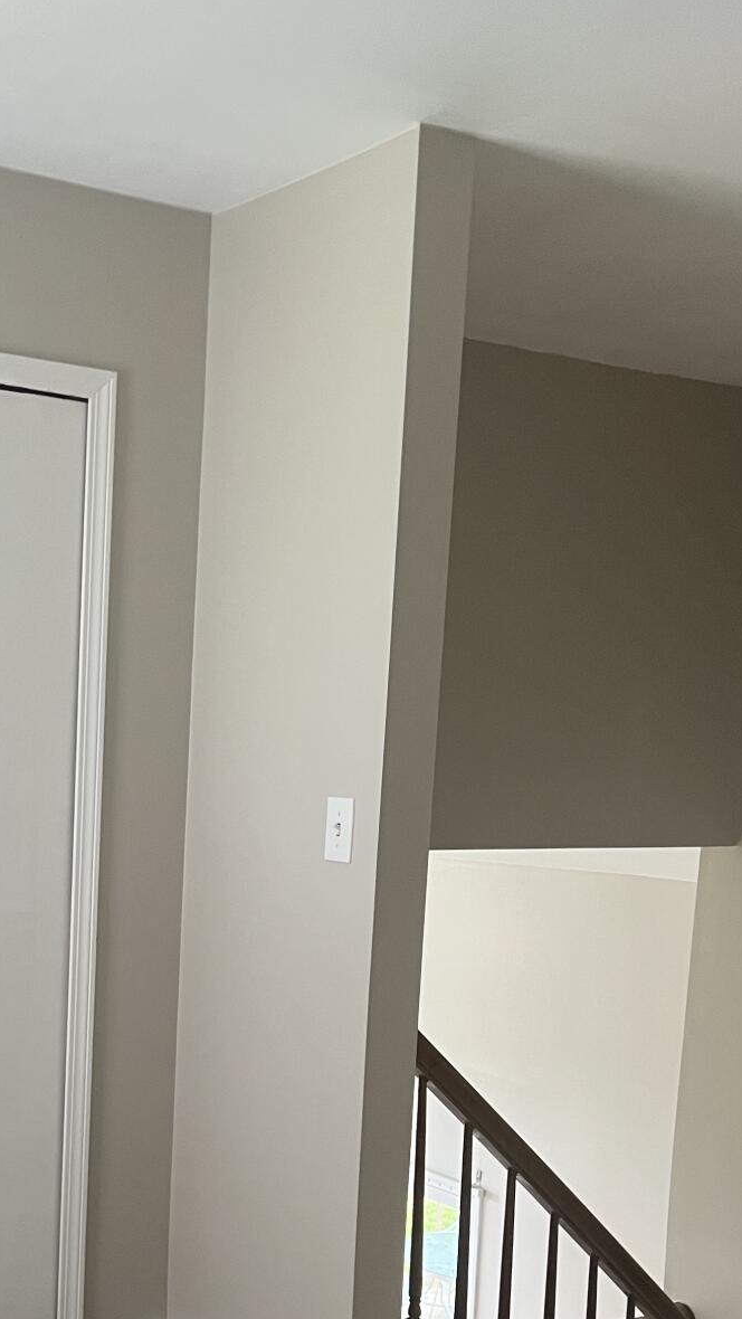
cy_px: 945
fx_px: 1678
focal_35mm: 48
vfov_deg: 41.9
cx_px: 103
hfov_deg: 24.4
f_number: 1.5
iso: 100
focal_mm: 5.7
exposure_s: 1/60
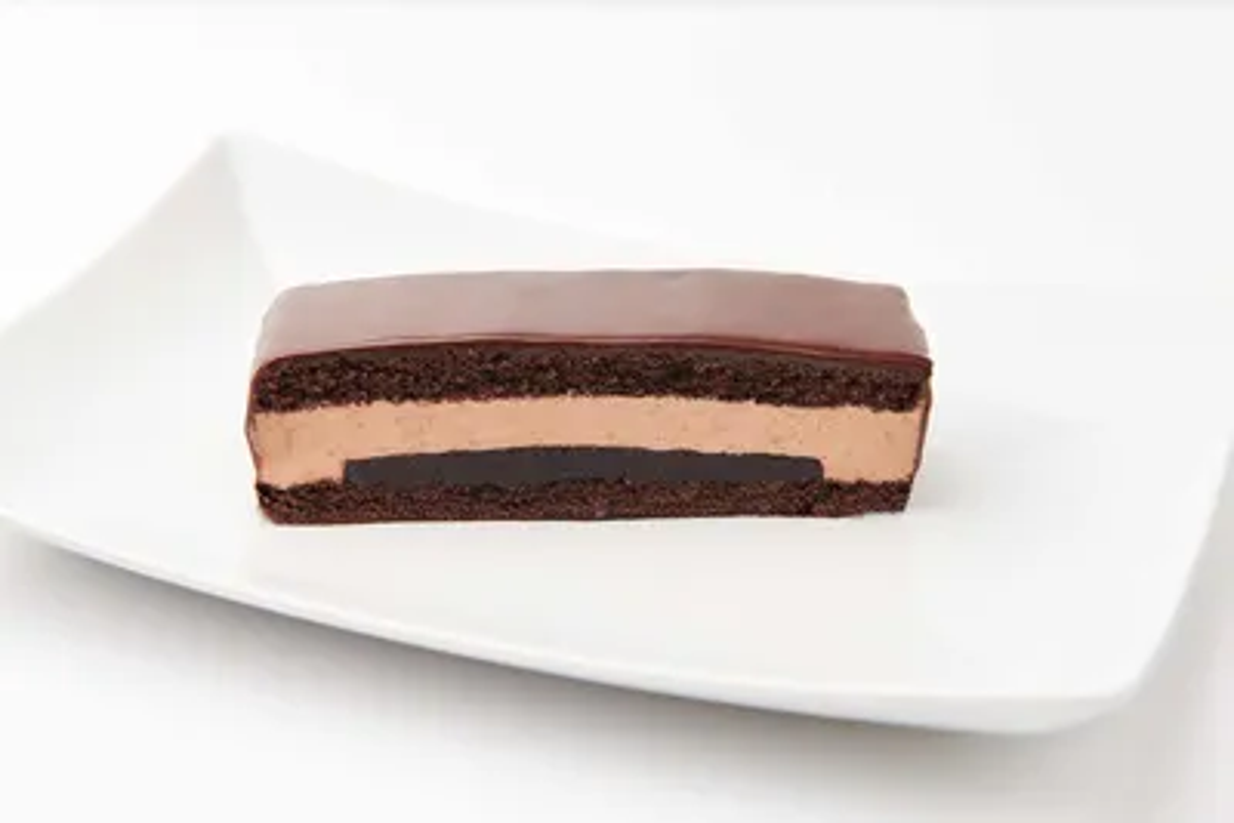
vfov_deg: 19.5
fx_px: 2400
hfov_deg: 28.8
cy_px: 412
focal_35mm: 70
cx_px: 617
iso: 100
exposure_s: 1/125
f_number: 9
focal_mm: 70
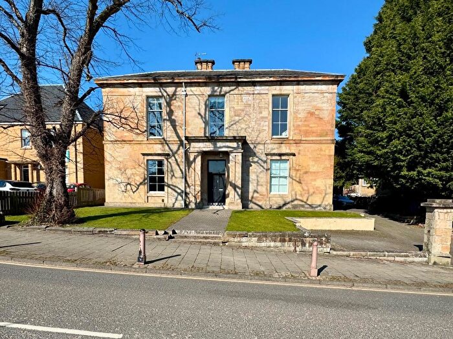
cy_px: 170
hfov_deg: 102.1
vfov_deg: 85.7
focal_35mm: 14
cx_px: 226
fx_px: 183
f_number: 2.2
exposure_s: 1/2342
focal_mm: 2.22
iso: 50
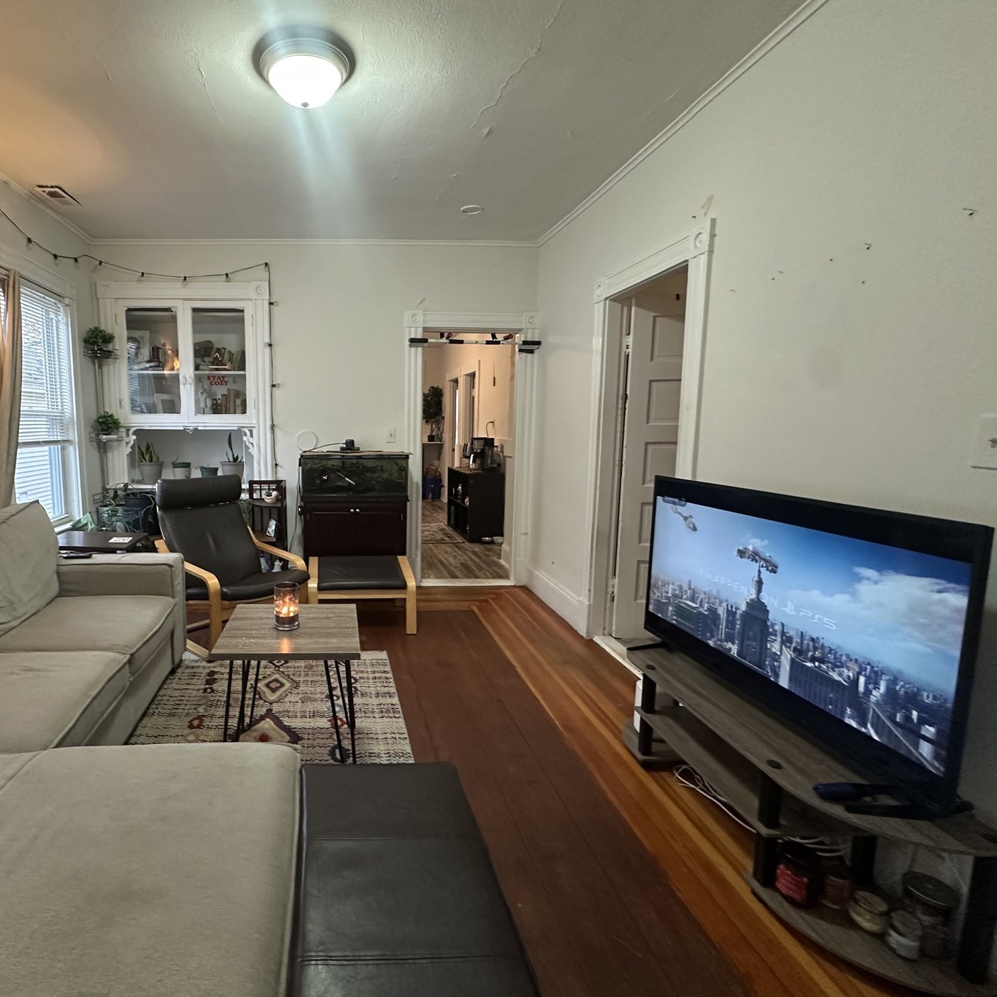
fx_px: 554
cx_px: 344
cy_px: 495
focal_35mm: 17
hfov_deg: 81.5
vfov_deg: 84.0
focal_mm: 2.22
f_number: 2.2
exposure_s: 1/60
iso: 400
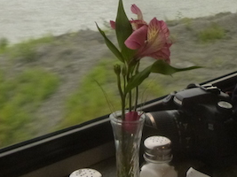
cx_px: 111
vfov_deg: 23.6
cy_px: 12
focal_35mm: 60
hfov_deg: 32.2
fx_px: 411
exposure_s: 1/125
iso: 400
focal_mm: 4.5
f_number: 3.1
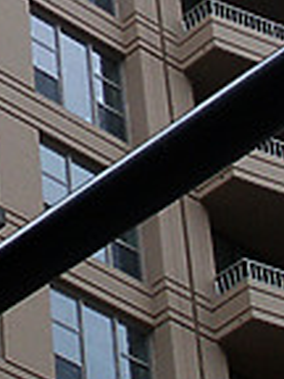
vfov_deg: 8.8
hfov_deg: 6.7
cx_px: -185
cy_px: -190
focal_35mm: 219
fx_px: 2396
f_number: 3
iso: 64
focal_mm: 7.18
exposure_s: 1/180
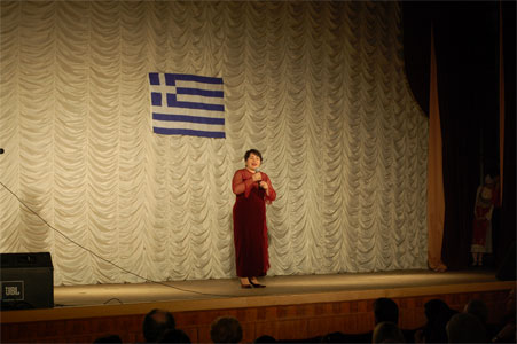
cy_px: 172
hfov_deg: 27.0
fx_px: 1076
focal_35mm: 75
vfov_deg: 18.2
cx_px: 258
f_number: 5.6
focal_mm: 50
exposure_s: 1/125
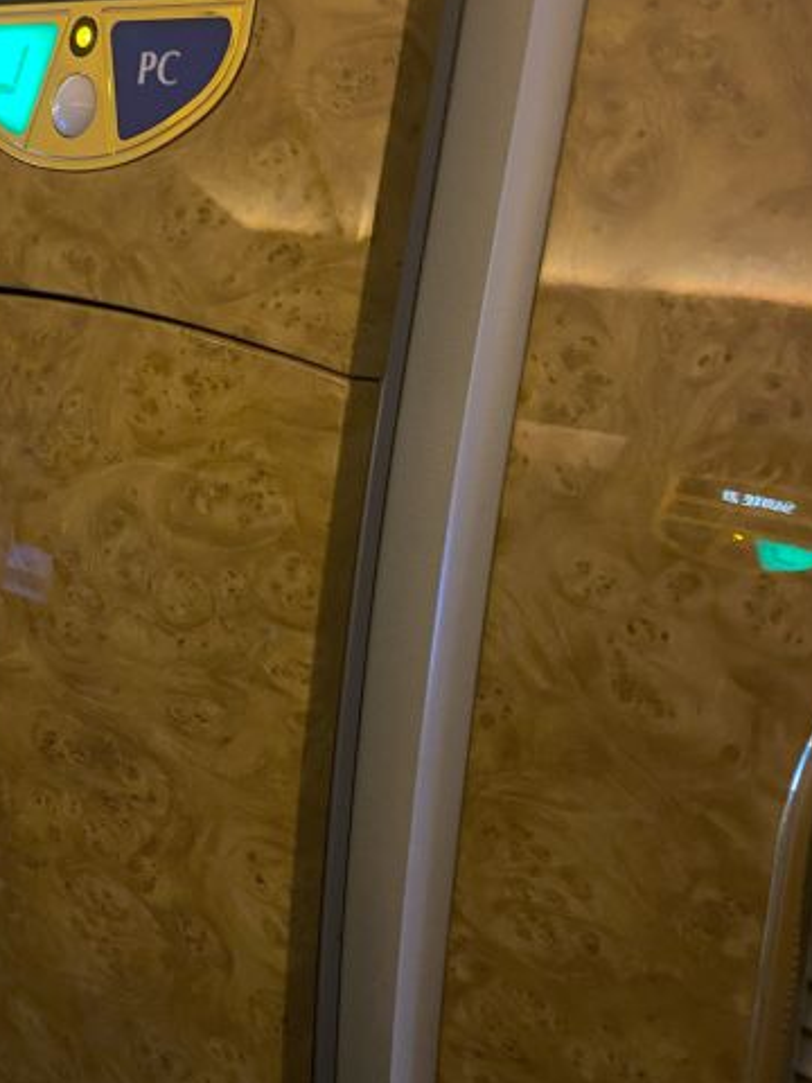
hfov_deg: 36.4
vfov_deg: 47.5
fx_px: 1220
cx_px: 259
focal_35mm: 39
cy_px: 426
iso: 1000
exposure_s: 1/25
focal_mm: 4.25
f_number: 1.8
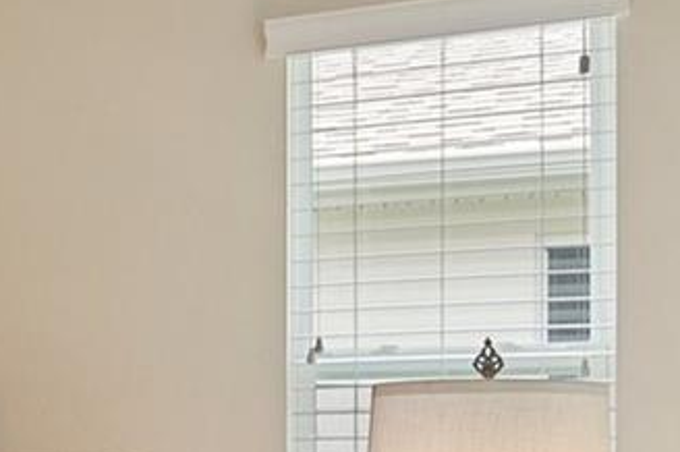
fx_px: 1566
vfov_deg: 15.7
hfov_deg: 20.8
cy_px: 574
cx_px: -344
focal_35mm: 83
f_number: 8
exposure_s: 1/10
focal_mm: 17
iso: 800
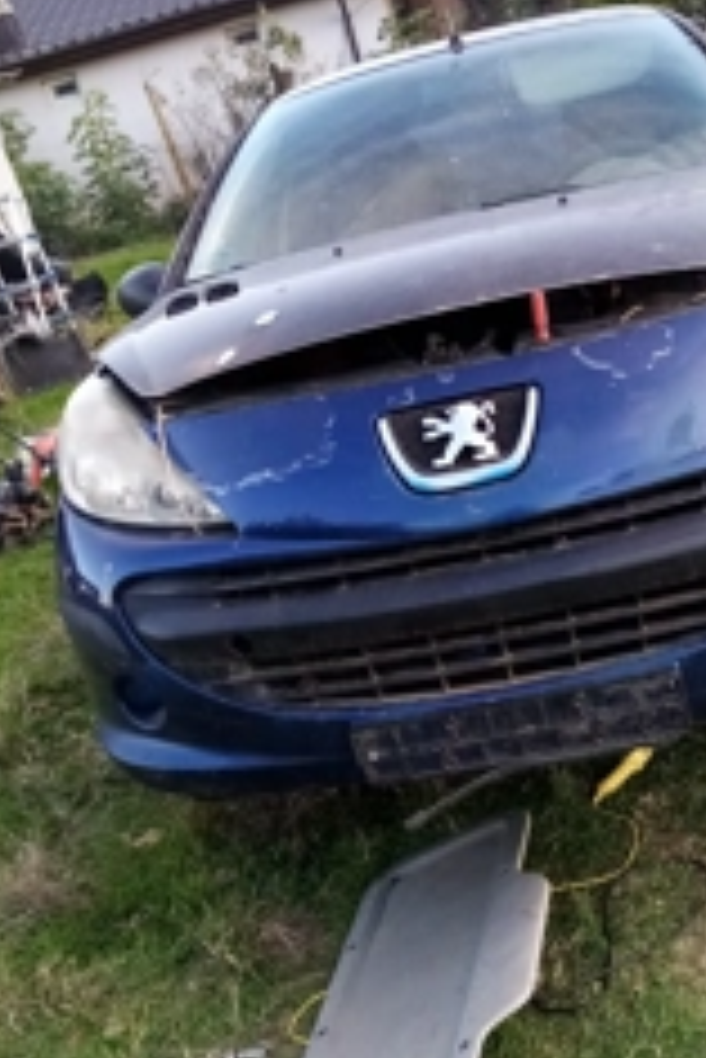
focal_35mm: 46
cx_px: 499
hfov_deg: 29.0
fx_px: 1351
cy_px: 666
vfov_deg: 42.4
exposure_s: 1/33.3
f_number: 1.8
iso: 133
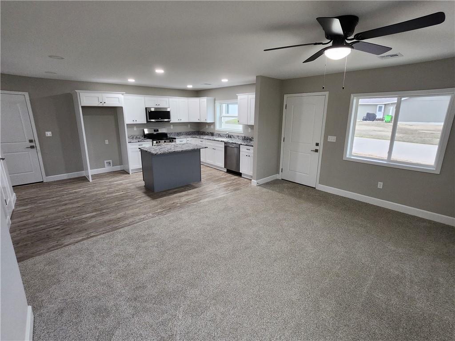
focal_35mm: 13
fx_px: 171
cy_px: 170
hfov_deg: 106.2
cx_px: 228
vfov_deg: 89.9
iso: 160
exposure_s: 1/60
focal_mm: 1.7
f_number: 2.2
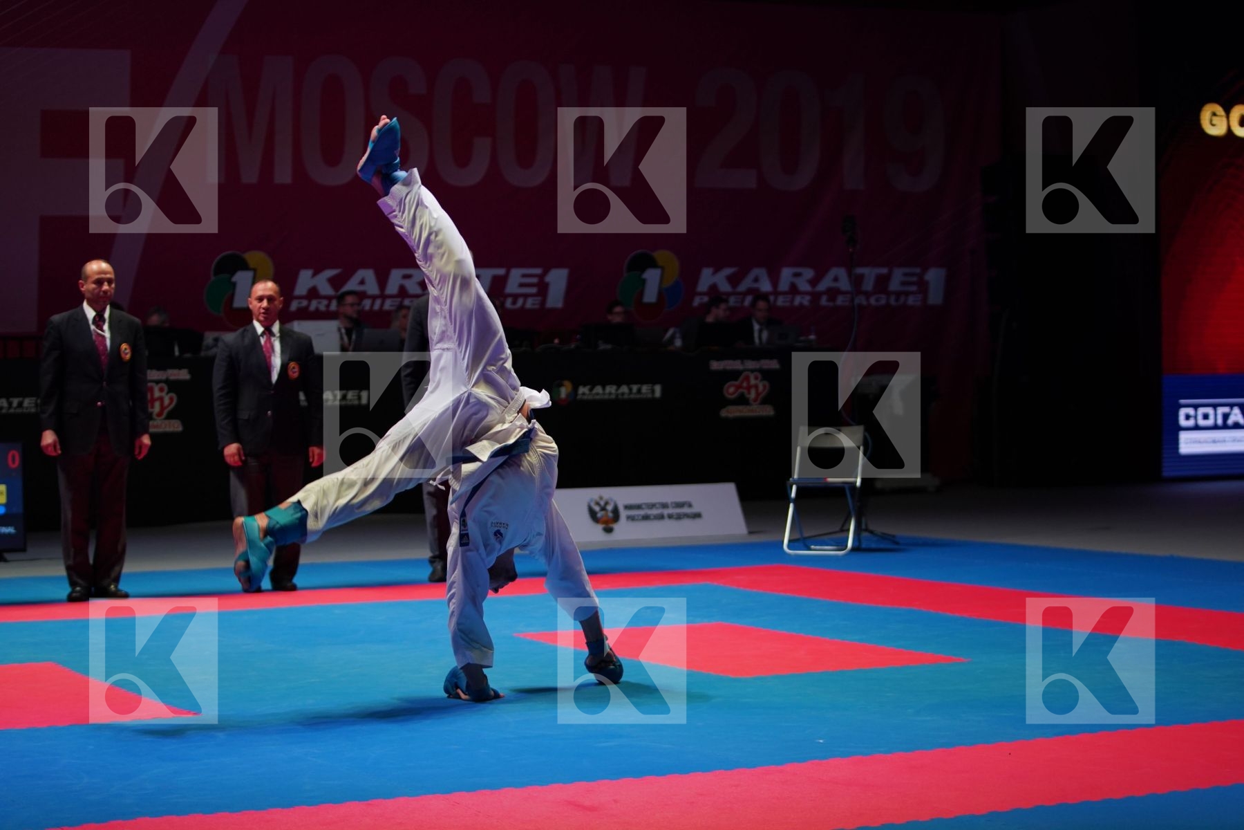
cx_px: 622
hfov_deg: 27.3
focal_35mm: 74
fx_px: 2557
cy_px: 415
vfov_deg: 18.4
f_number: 2.8
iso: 1250
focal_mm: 74
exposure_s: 1/1000
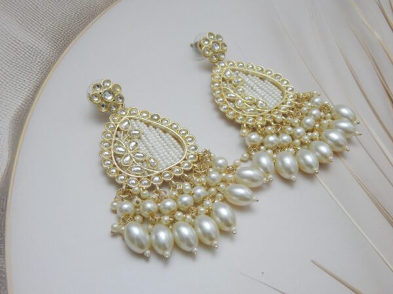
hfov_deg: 39.7
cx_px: 196
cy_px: 147
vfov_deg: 30.3
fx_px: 545
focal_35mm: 48
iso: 320
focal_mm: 8.6
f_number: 3.7
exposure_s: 1/30
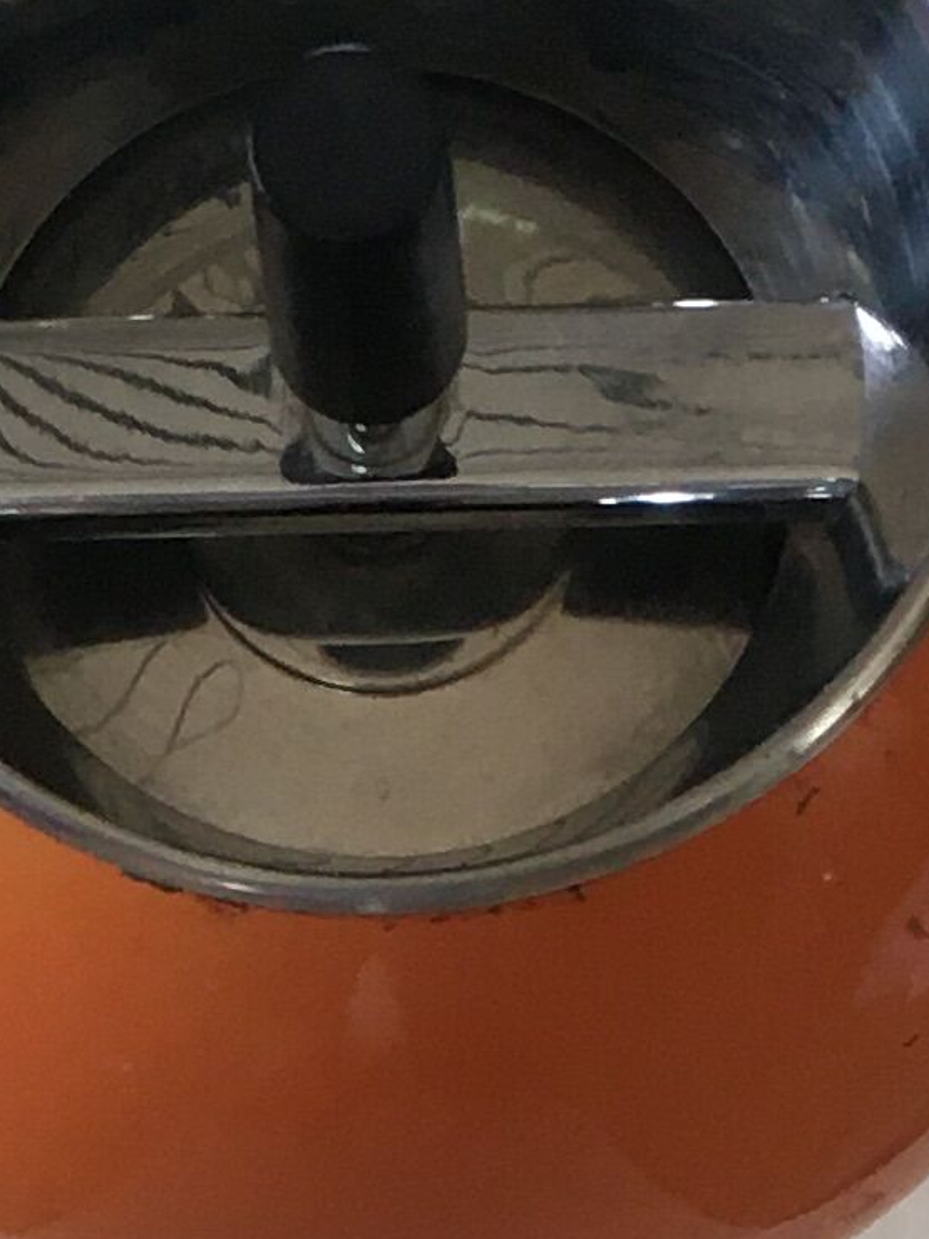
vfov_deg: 11.6
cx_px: 459
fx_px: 5654
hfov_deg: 9.4
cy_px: 2192
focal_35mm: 158
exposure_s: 1/33
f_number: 2.2
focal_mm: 4.15
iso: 50
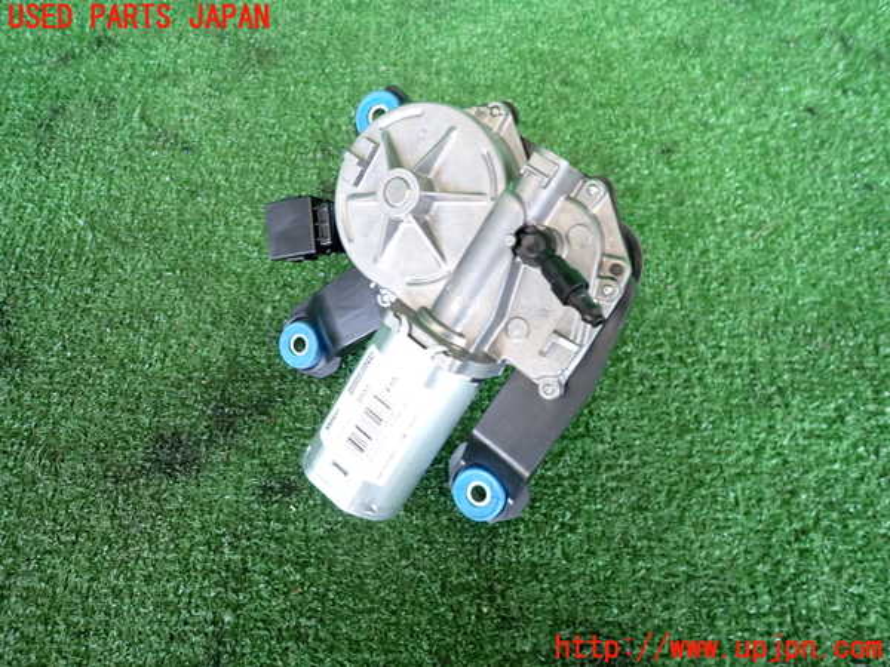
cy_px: 334
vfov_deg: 54.9
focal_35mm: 25
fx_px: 643
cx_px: 445
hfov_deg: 69.4
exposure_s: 1/30
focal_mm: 4.5
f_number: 2
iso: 400
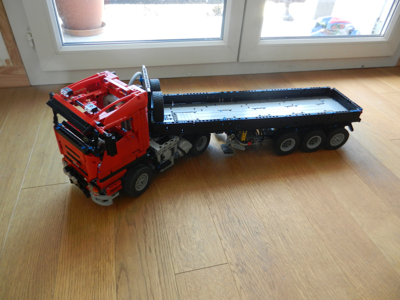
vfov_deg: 54.9
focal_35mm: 25
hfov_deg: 69.4
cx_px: 200
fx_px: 289
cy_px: 150
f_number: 3.5
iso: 280
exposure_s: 1/30
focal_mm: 4.5
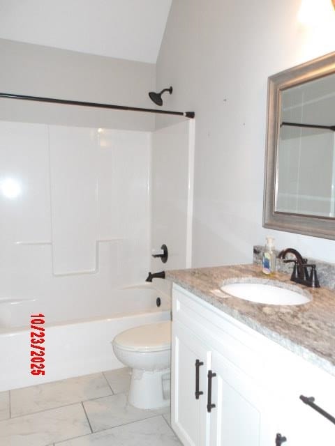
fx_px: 348
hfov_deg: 51.4
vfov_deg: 65.3
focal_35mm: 27
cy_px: 223
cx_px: 168
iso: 200
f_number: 3
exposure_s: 1/15
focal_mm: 4.9
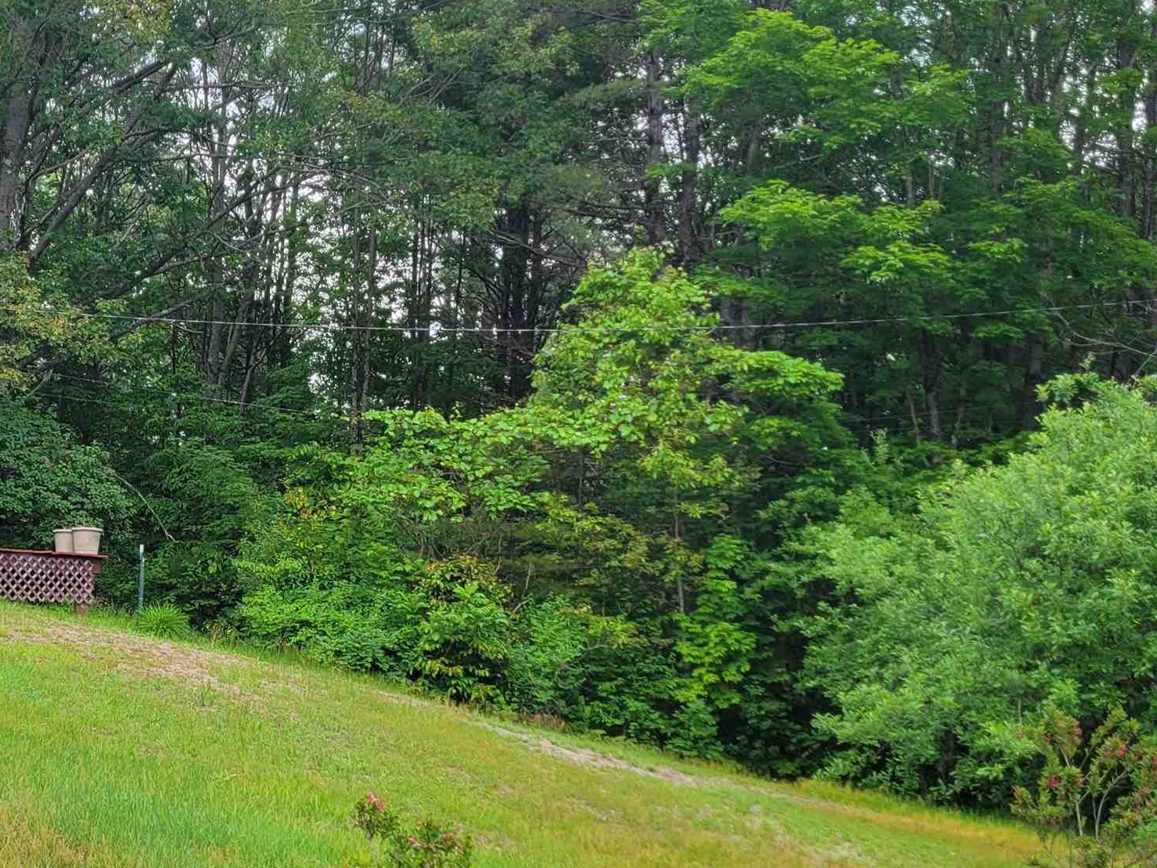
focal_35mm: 54
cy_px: 545
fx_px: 1805
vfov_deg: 26.9
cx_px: 203
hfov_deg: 34.3
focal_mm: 5.4
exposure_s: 1/609
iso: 40
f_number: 1.8
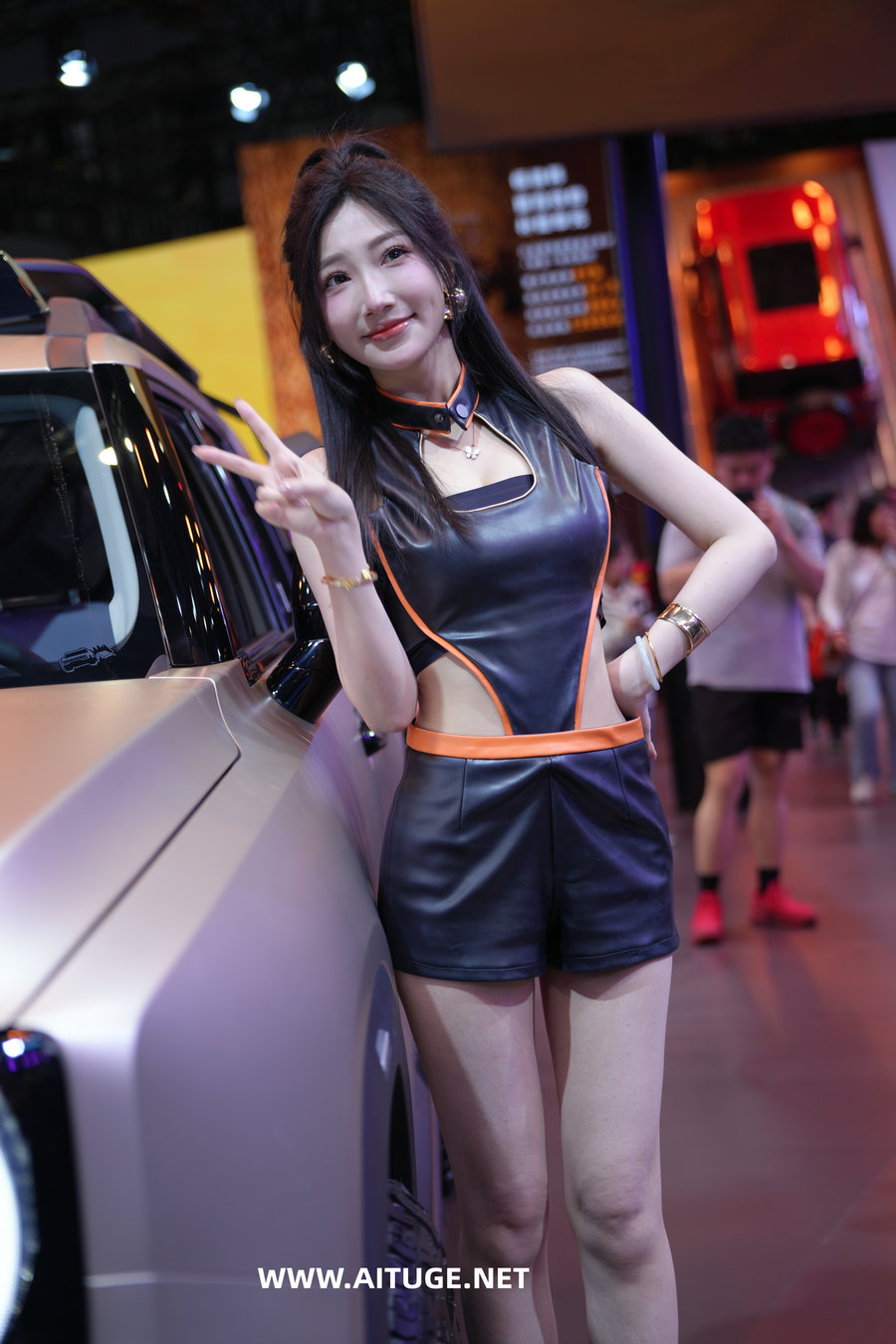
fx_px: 2150
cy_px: 672
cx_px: 448
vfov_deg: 34.7
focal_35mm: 58
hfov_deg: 23.5
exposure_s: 1/160
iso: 160
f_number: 2.8
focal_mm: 57.6
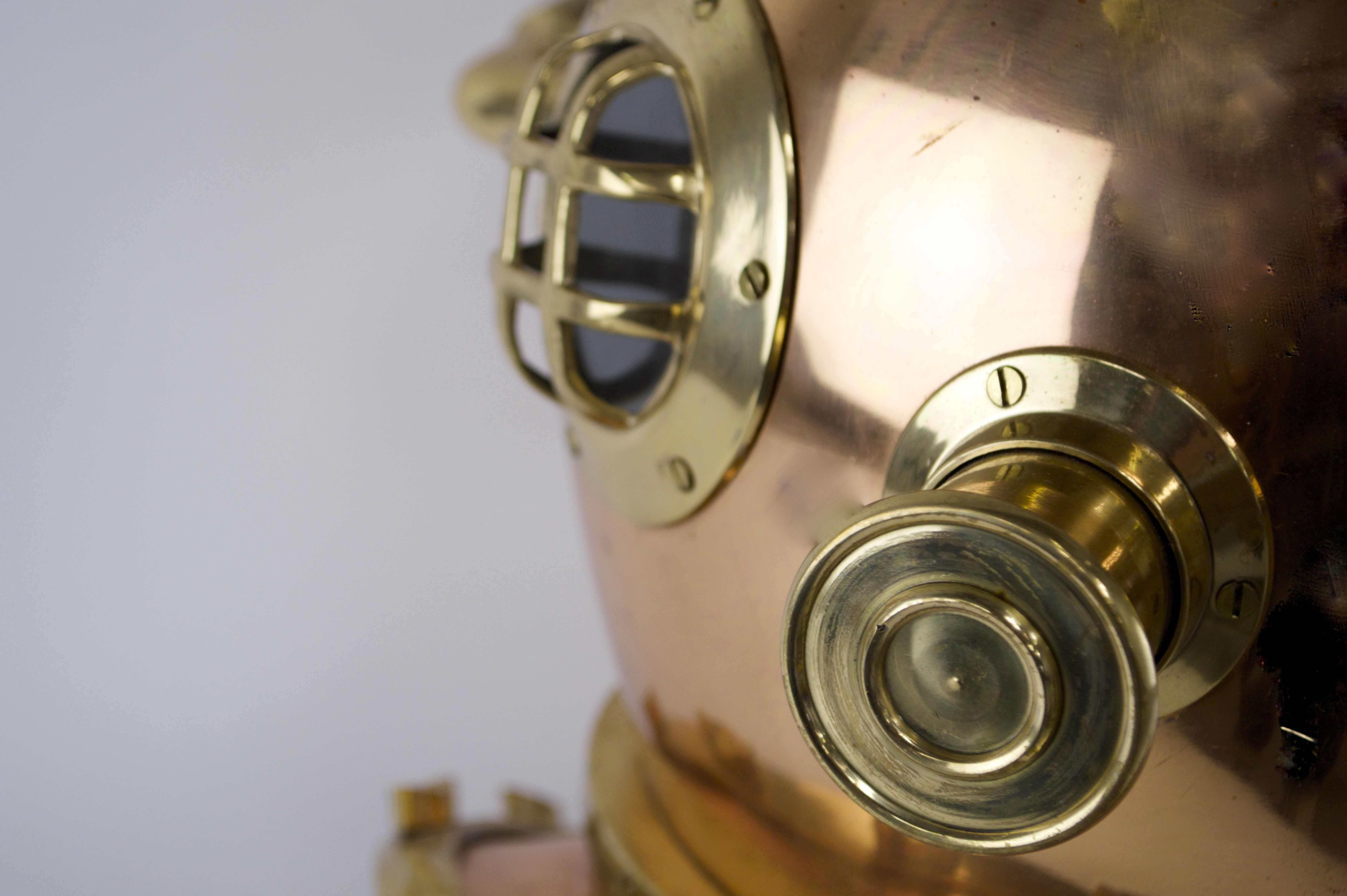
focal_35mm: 68
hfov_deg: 29.9
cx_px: 674
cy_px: 448
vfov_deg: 20.1
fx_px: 2523
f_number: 5.6
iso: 320
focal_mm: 45
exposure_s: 1/125
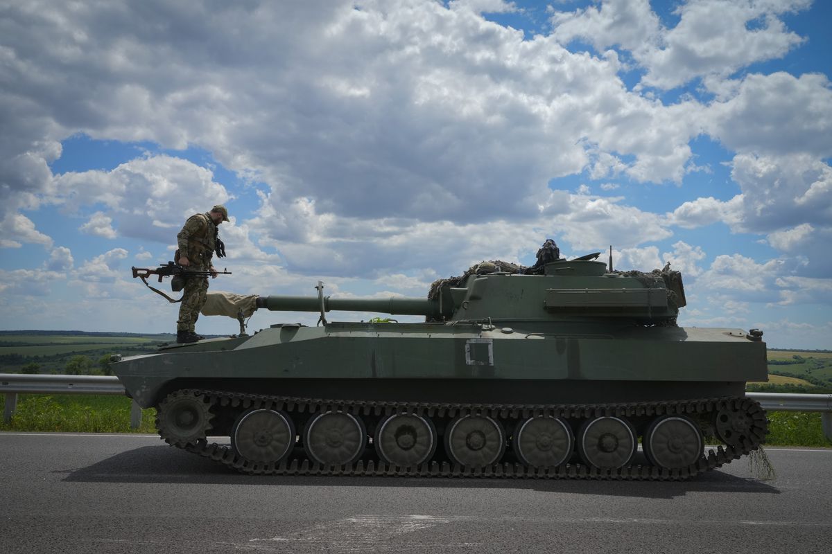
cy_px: 277
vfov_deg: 42.3
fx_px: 716
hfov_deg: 60.3
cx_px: 416
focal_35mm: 31
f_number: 13
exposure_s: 1/800
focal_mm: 31
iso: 640
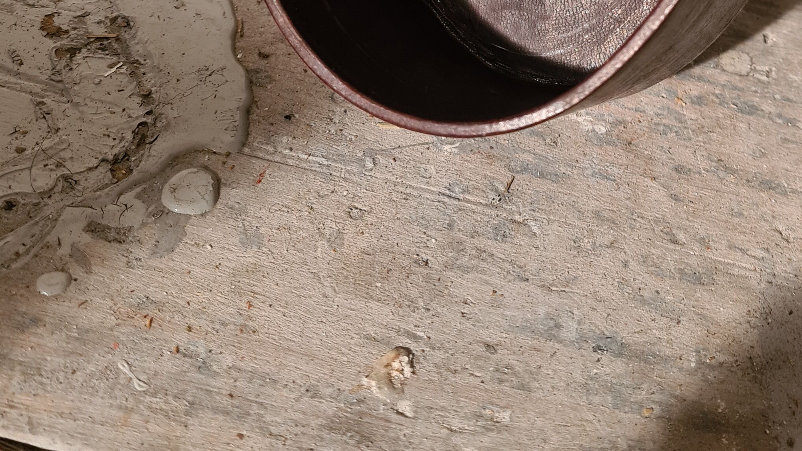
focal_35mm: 56
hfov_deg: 36.6
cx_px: 570
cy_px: -143
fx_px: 1191
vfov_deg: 19.7
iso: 200
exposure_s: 1/50
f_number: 1.8
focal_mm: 5.4
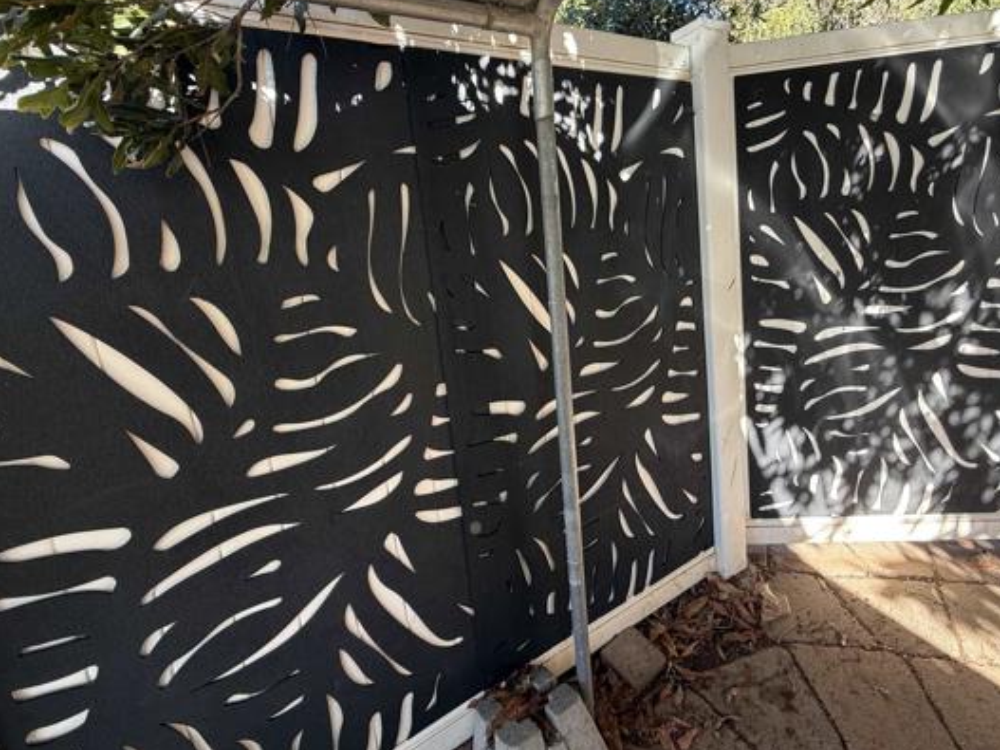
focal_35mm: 17
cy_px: 304
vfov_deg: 74.0
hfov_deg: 90.9
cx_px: 539
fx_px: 491
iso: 100
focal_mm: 2.22
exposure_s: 1/99
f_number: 2.2
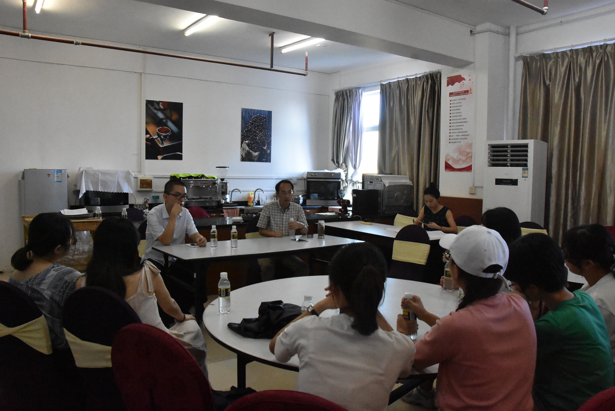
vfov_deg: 48.0
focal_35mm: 27
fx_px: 462
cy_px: 206
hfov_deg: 67.3
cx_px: 308
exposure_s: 1/180
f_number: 8
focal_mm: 18
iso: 8000
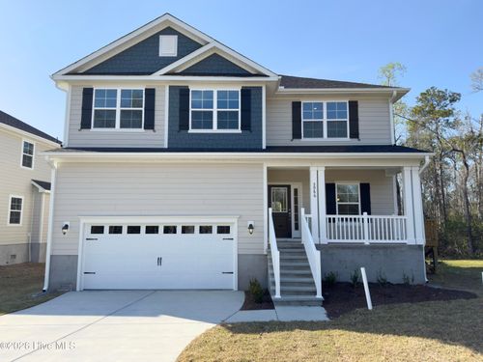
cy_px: 181
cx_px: 242
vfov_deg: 56.8
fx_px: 335
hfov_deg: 71.6
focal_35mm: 24
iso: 100
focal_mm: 6.76
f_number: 1.78
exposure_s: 1/3484
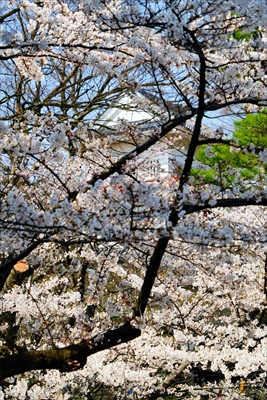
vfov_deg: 15.1
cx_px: 134
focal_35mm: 136
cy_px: 200
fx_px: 1512
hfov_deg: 10.1
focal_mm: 136
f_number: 7.1
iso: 100
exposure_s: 1/200
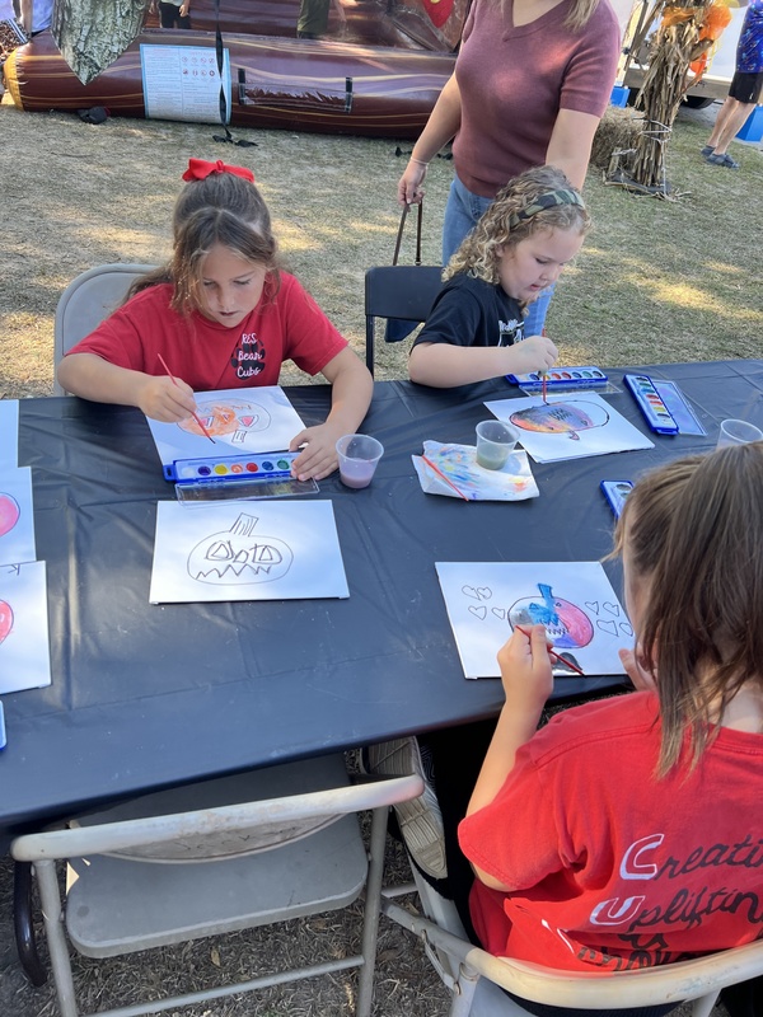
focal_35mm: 26
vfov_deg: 67.3
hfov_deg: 53.1
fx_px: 764
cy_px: 508
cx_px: 382
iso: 40
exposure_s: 1/265
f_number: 1.5
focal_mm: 5.7
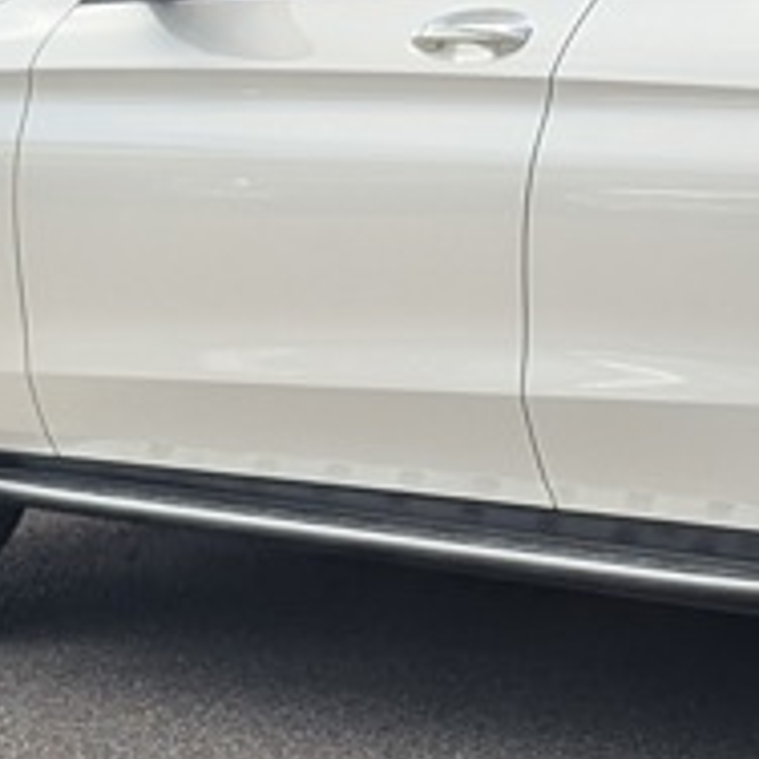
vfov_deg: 9.5
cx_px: 1017
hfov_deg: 9.3
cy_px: 32
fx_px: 4564
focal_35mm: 184
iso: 19
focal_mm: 6.9
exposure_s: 1/510
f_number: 1.68
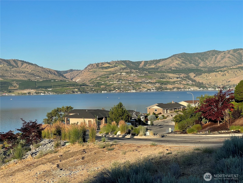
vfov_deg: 28.0
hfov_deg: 36.8
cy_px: 92
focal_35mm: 52
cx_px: 122
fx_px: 365
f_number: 2
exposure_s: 1/1453
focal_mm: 6
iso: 25
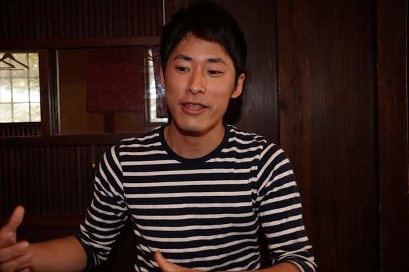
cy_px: 136
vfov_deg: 39.9
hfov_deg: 57.3
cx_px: 204
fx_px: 375
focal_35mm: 33
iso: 500
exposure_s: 1/60
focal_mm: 22
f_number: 4
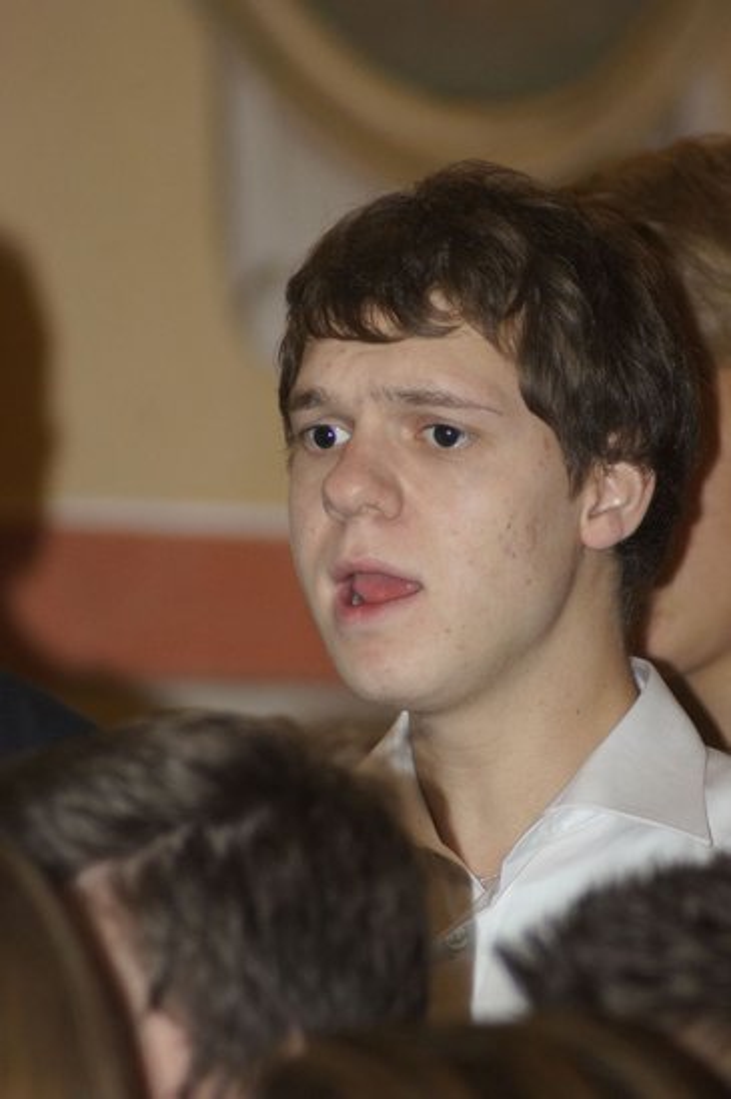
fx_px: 13731
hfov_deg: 3.0
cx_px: 366
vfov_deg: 4.6
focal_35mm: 450
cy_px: 550
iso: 1600
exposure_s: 1/160
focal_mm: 300
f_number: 5.6
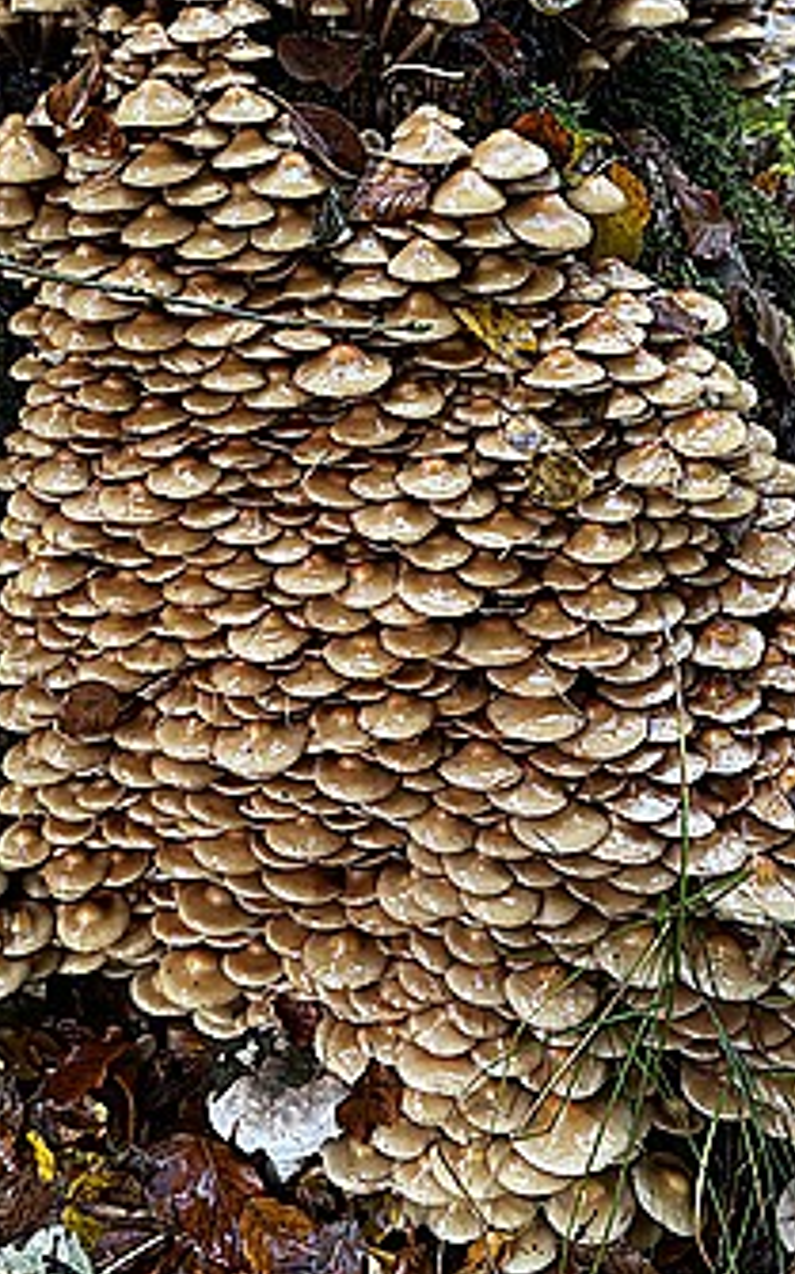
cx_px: 382
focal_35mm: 38
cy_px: 540
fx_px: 1319
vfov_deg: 51.4
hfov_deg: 33.5
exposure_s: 1/121
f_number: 1.78
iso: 160
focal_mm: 6.76
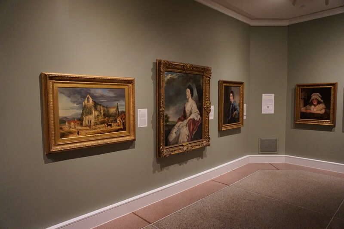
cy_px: 114
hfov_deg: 73.8
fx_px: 229
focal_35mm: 24
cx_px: 172
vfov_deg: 53.1
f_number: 3.5
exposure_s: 1/100
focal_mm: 16
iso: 3200
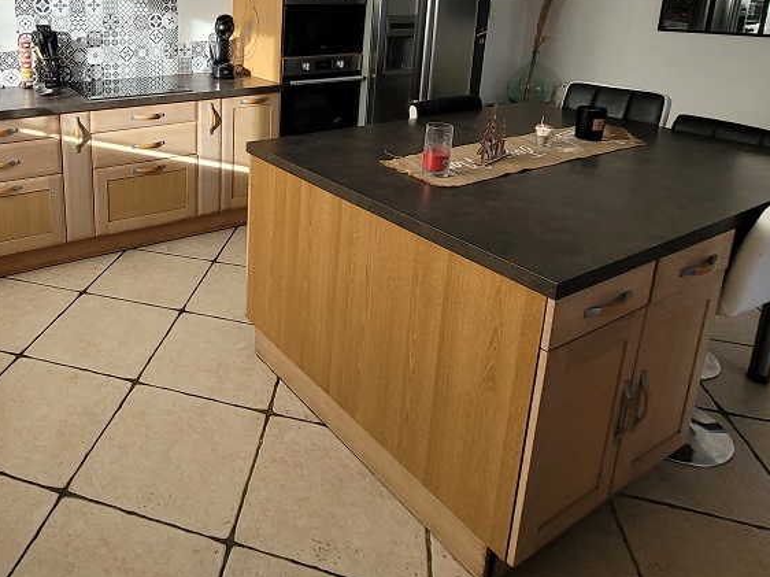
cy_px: 107
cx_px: 206
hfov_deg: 65.7
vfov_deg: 51.1
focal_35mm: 25
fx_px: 556
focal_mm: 1.74
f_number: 2.2
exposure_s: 1/100
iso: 80
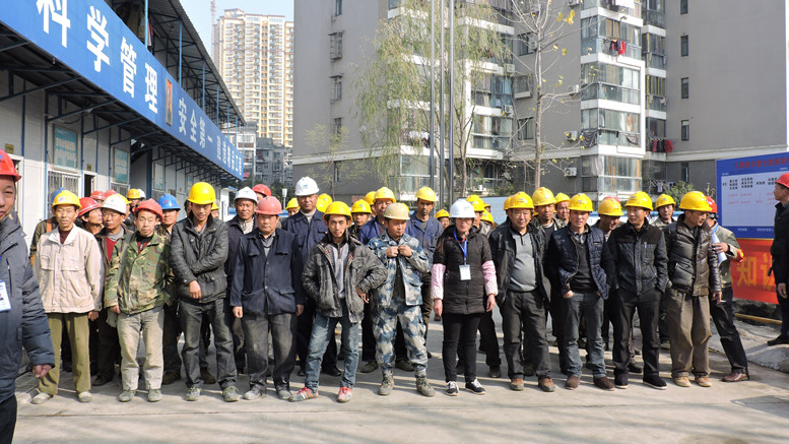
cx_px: 384
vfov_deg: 32.0
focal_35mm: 37
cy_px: 205
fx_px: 774
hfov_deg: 54.0
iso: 100
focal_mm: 5.9
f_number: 3.2
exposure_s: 1/500
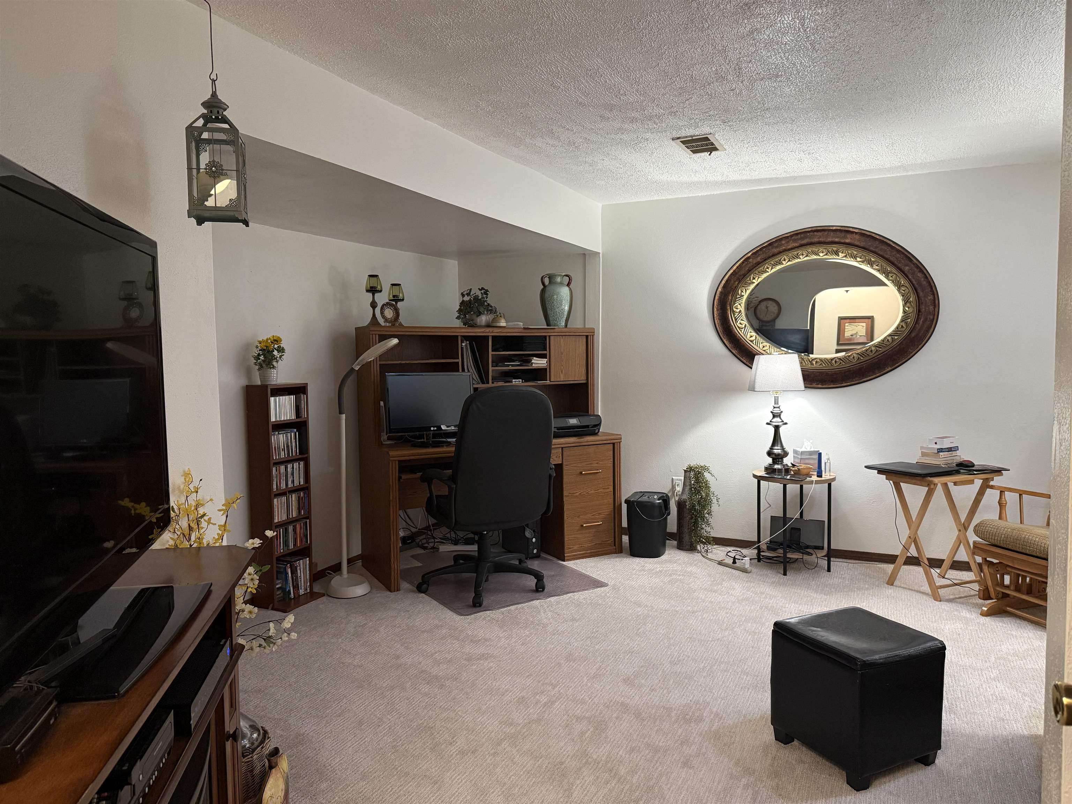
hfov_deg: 71.6
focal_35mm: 24
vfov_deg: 56.8
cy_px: 402
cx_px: 536
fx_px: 743
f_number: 1.78
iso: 320
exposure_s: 1/60
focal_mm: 6.76
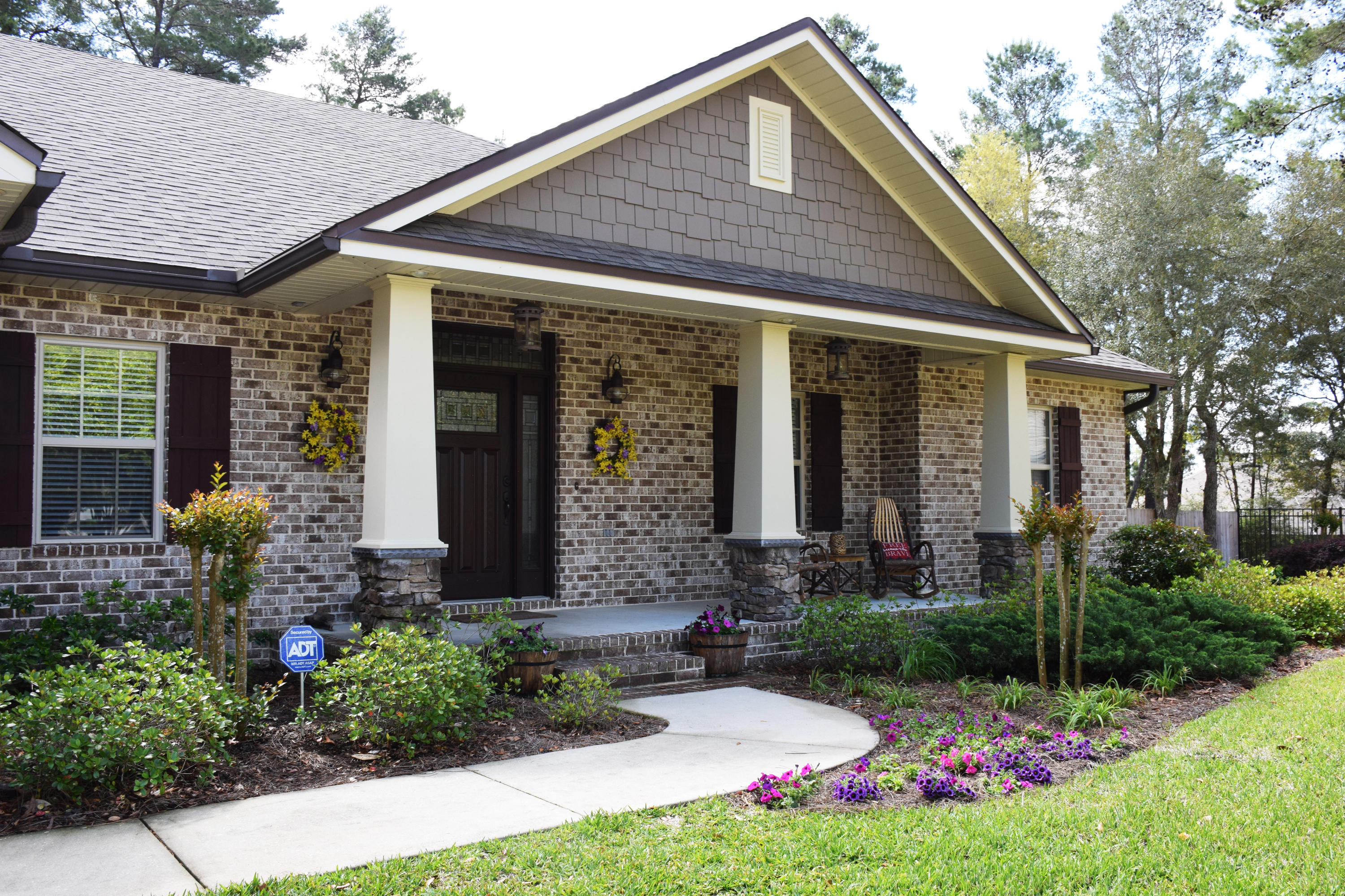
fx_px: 1121
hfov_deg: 61.9
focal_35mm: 30
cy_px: 448
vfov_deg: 43.6
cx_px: 672
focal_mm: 20
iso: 400
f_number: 7.1
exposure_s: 1/200
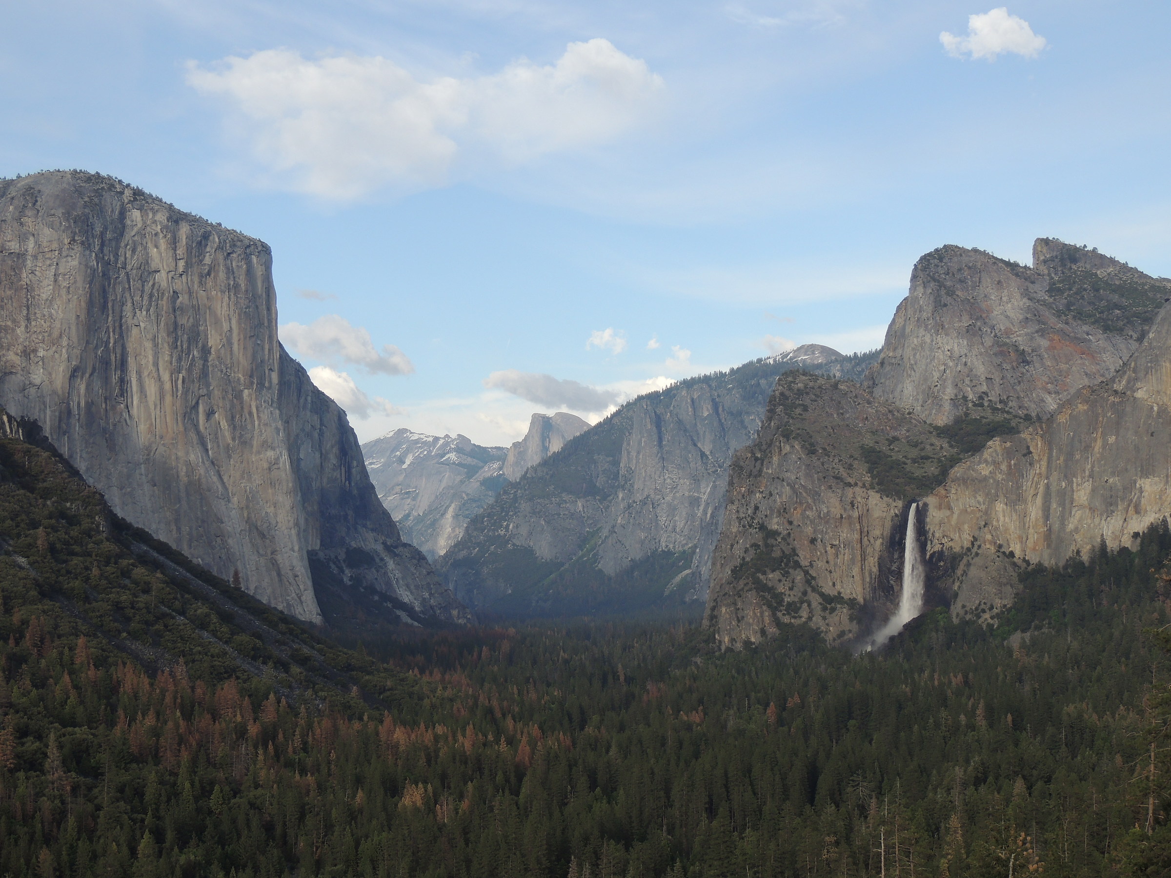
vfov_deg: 29.1
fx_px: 1691
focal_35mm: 50
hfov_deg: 38.2
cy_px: 439
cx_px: 586
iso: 100
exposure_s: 1/500
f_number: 3.6
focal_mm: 8.9
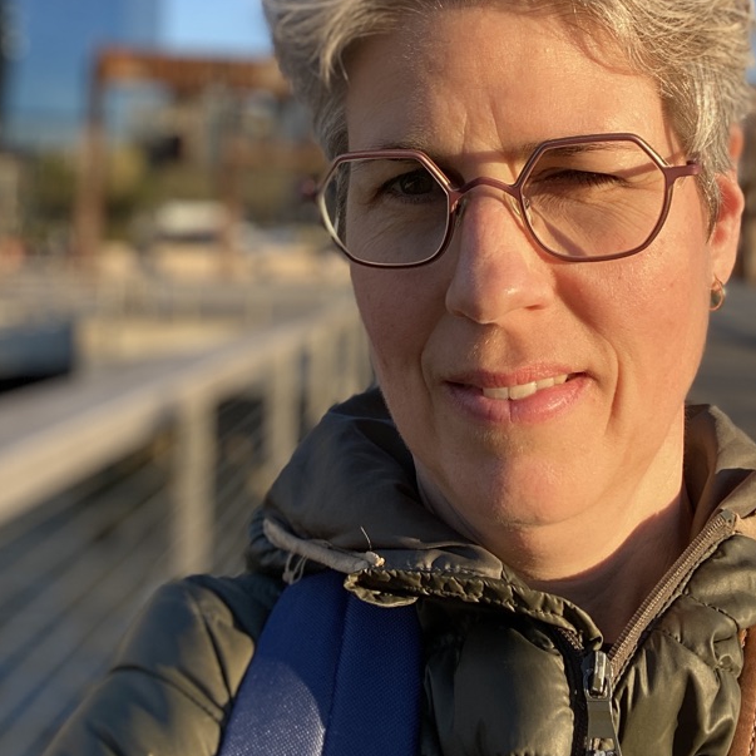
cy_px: 183
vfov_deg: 36.6
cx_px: 313
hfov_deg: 37.4
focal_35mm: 45
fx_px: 1112
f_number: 2.2
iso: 25
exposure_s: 1/520
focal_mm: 2.71
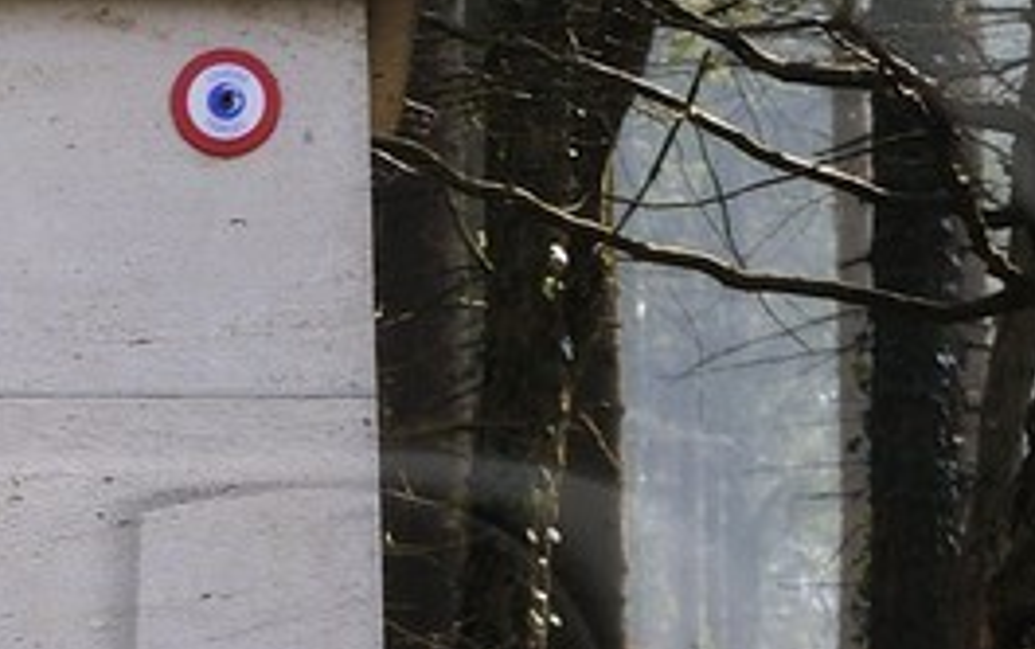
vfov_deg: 4.4
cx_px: -129
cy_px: 1104
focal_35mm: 295
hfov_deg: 7.1
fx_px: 8326
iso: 200
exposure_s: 1/160
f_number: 7.1
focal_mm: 48
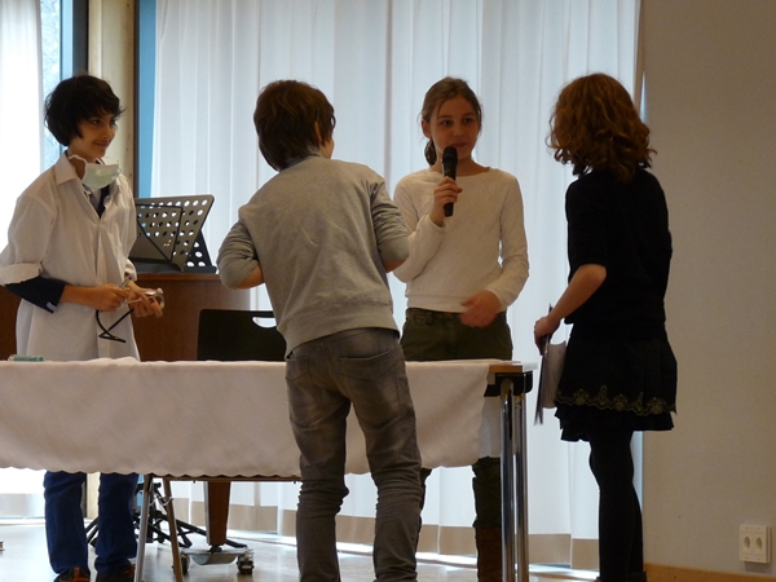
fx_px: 3968
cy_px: 291
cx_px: 388
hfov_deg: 11.2
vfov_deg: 8.4
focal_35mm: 177
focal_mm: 22.3
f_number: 3.6
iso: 200
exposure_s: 1/40
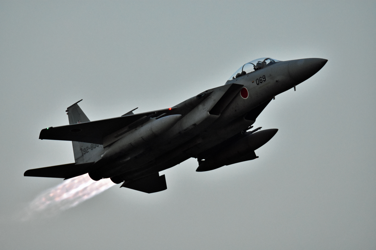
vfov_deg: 2.1
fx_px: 6891
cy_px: 125
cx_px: 188
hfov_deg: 3.1
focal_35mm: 660
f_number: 6.3
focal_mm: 440
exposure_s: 1/1000
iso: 5000
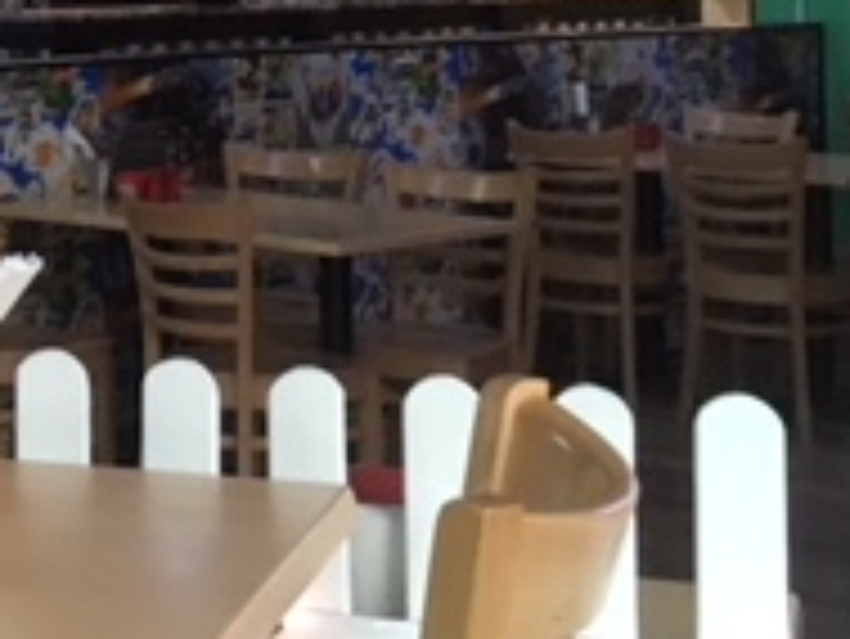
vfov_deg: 14.7
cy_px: -104
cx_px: -202
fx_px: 2408
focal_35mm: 98
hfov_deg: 18.8
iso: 250
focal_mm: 4.15
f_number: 2.2
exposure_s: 1/25
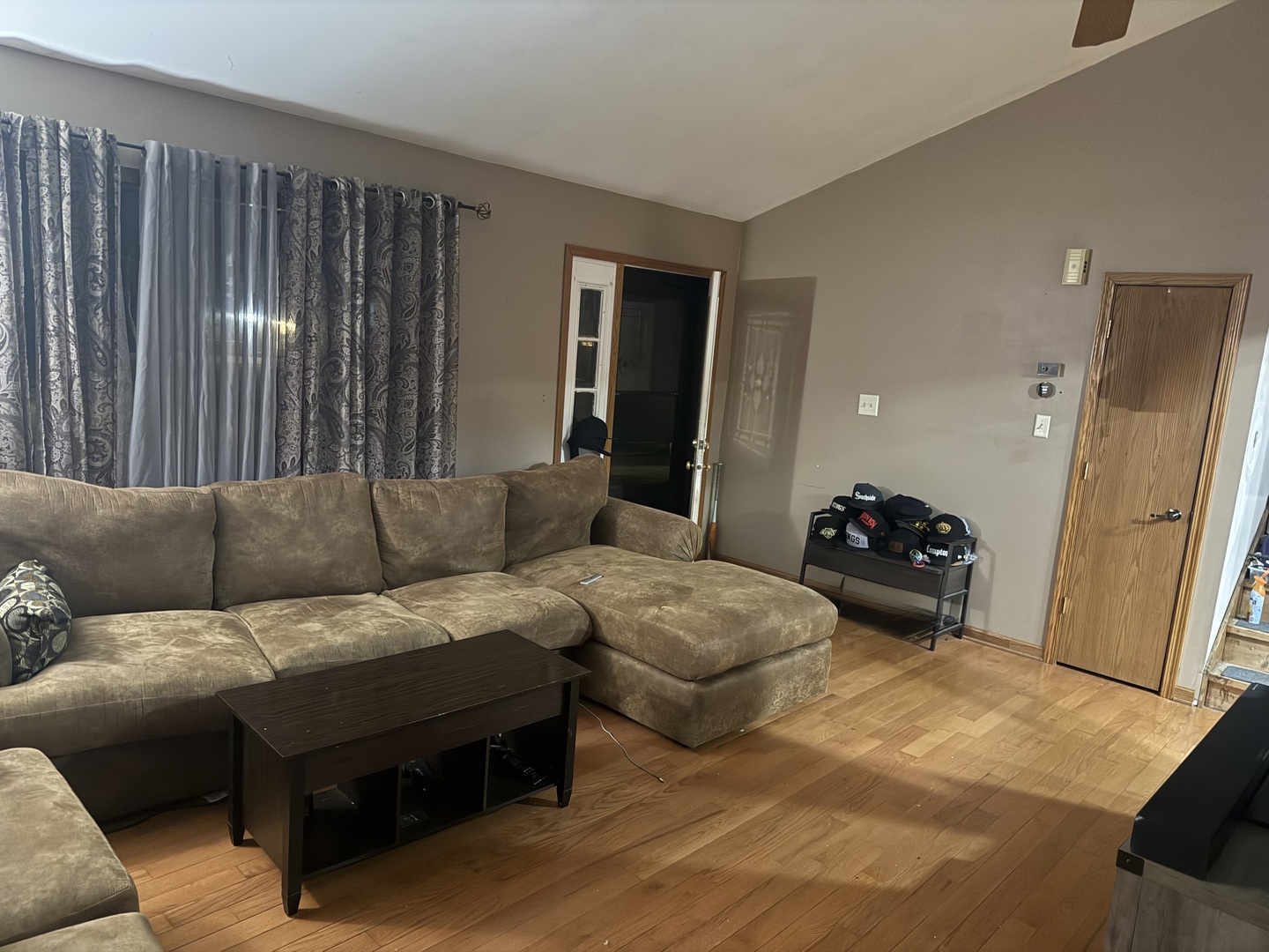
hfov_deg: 71.6
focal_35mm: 24
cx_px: 634
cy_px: 476
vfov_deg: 56.8
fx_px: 880
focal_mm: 6.76
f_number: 1.78
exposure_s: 1/24
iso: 1600
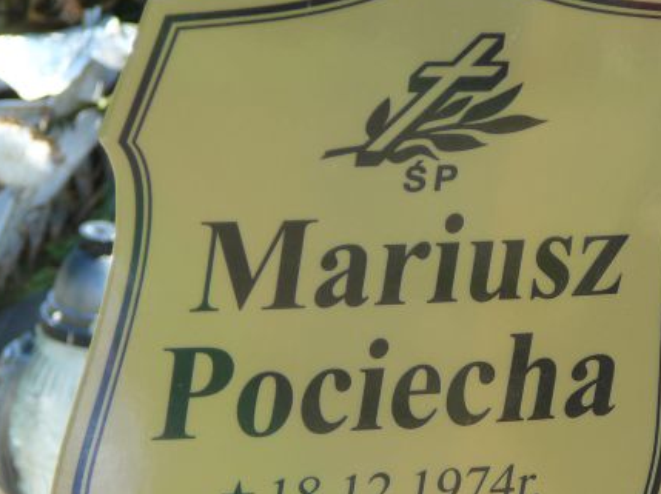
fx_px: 4217
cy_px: 352
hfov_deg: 9.0
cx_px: 399
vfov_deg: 6.7
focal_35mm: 221
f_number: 4
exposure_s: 1/160
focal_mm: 22
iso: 80
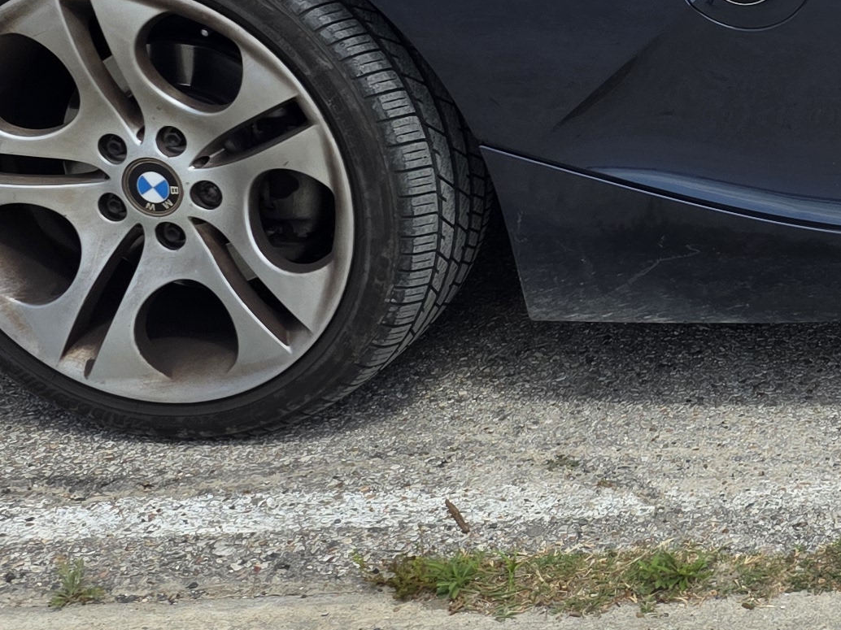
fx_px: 2162
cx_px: 1210
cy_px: -5
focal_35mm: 89
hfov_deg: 19.5
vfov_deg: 16.2
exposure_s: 1/4237
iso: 80
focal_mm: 6.25
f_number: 1.7
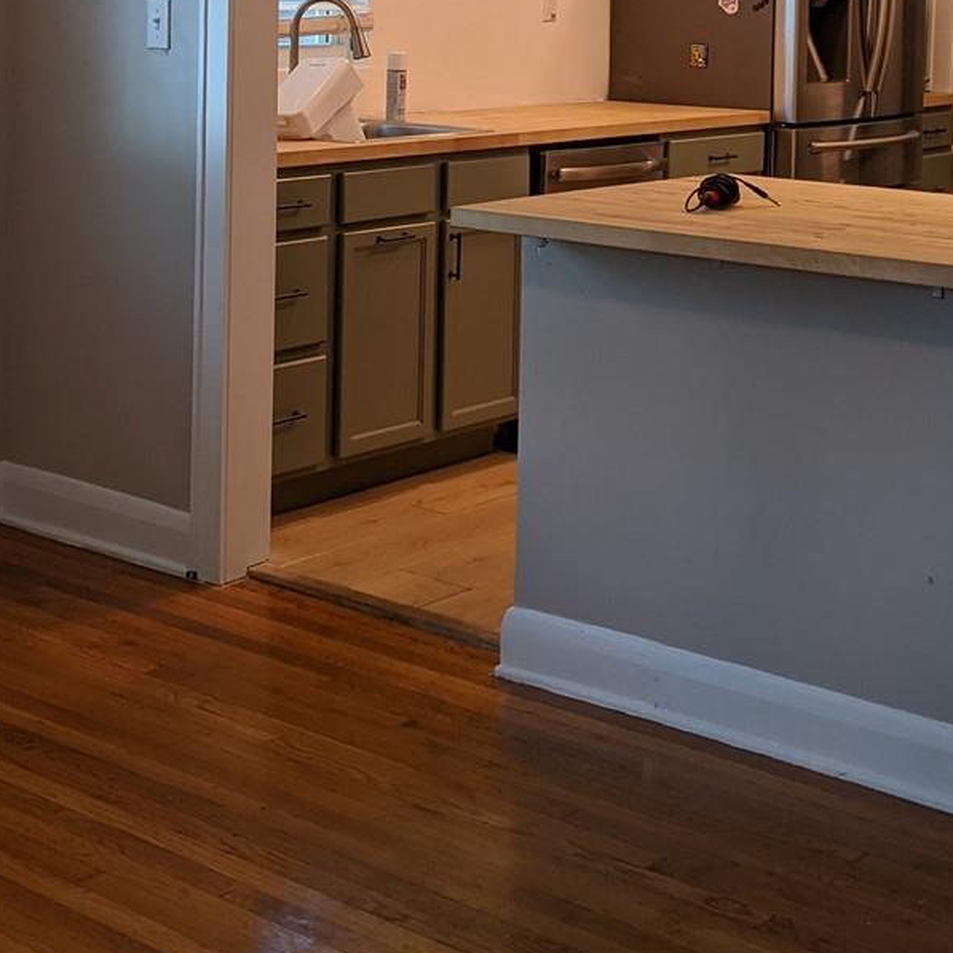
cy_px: 69
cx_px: 335
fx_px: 1993
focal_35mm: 64
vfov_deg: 25.9
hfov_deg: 26.8
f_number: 1.8
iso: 68
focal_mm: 4.44
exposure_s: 1/120
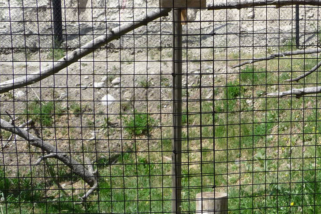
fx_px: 571
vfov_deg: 21.1
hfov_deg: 29.3
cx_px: 322
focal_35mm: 64
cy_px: 66
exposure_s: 1/800
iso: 100
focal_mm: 4.7
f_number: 3.3
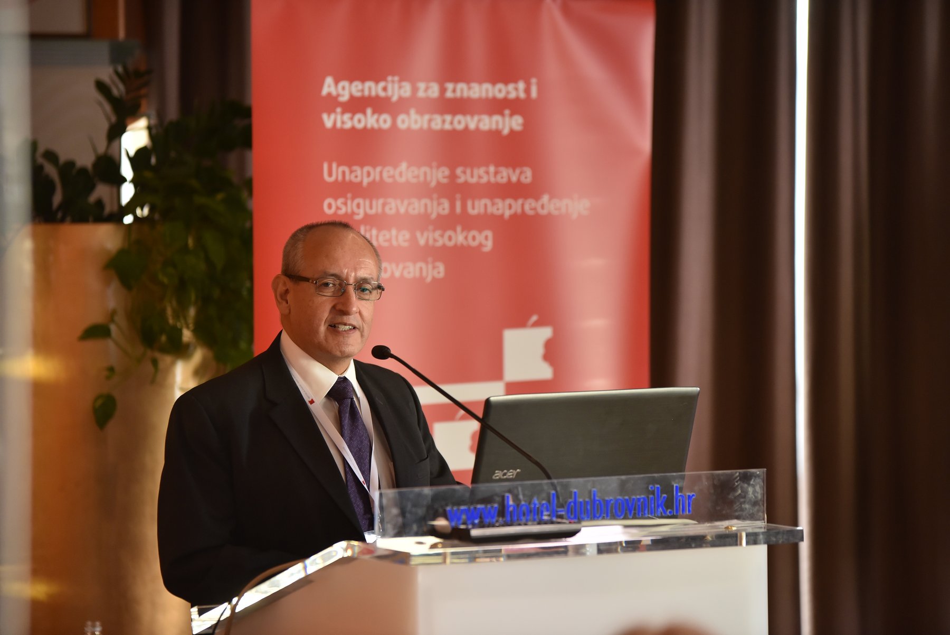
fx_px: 4224
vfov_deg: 8.6
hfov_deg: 12.8
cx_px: 475
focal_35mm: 160
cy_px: 318
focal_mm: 160
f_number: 2.8
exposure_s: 1/125
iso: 1250
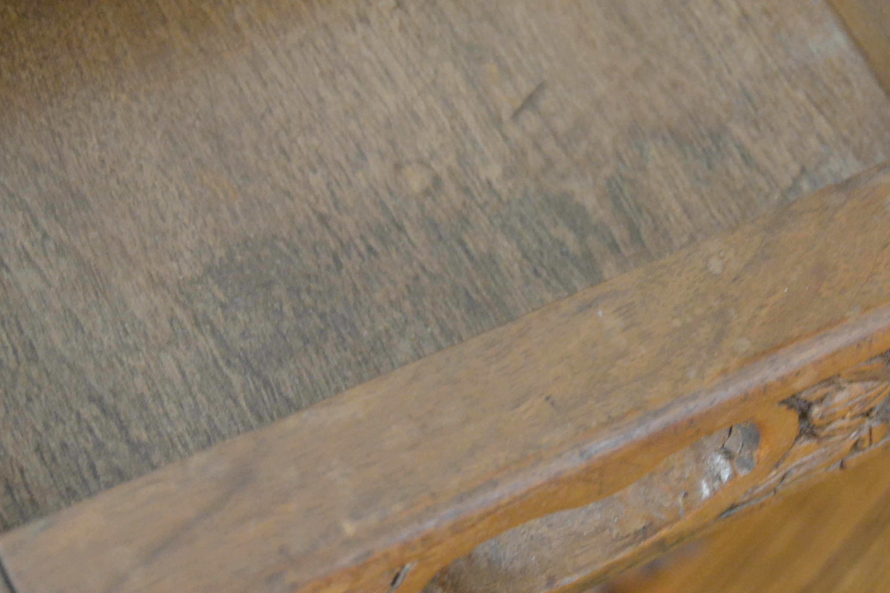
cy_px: 219
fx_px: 3164
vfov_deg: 10.7
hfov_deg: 16.0
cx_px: 537
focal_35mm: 128
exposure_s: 1/30
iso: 2800
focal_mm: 42
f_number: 5
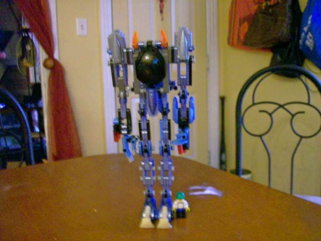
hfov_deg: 51.4
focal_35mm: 36
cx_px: 160
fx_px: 334
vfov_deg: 39.7
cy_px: 120
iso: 160
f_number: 2.7
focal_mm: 6
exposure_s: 1/4
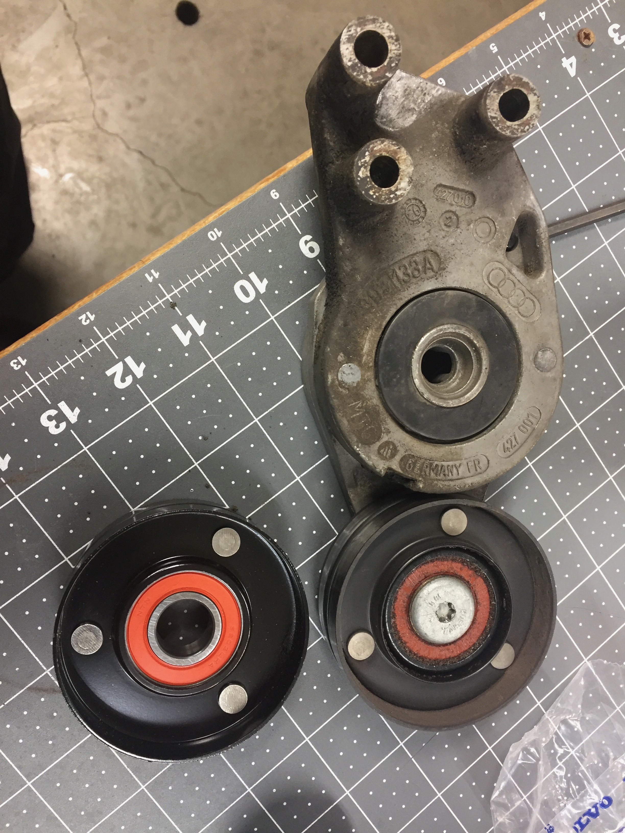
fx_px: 698
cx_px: 312
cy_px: 416
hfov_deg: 48.2
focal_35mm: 29
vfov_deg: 61.7
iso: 100
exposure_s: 1/30
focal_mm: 4.15
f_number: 2.2
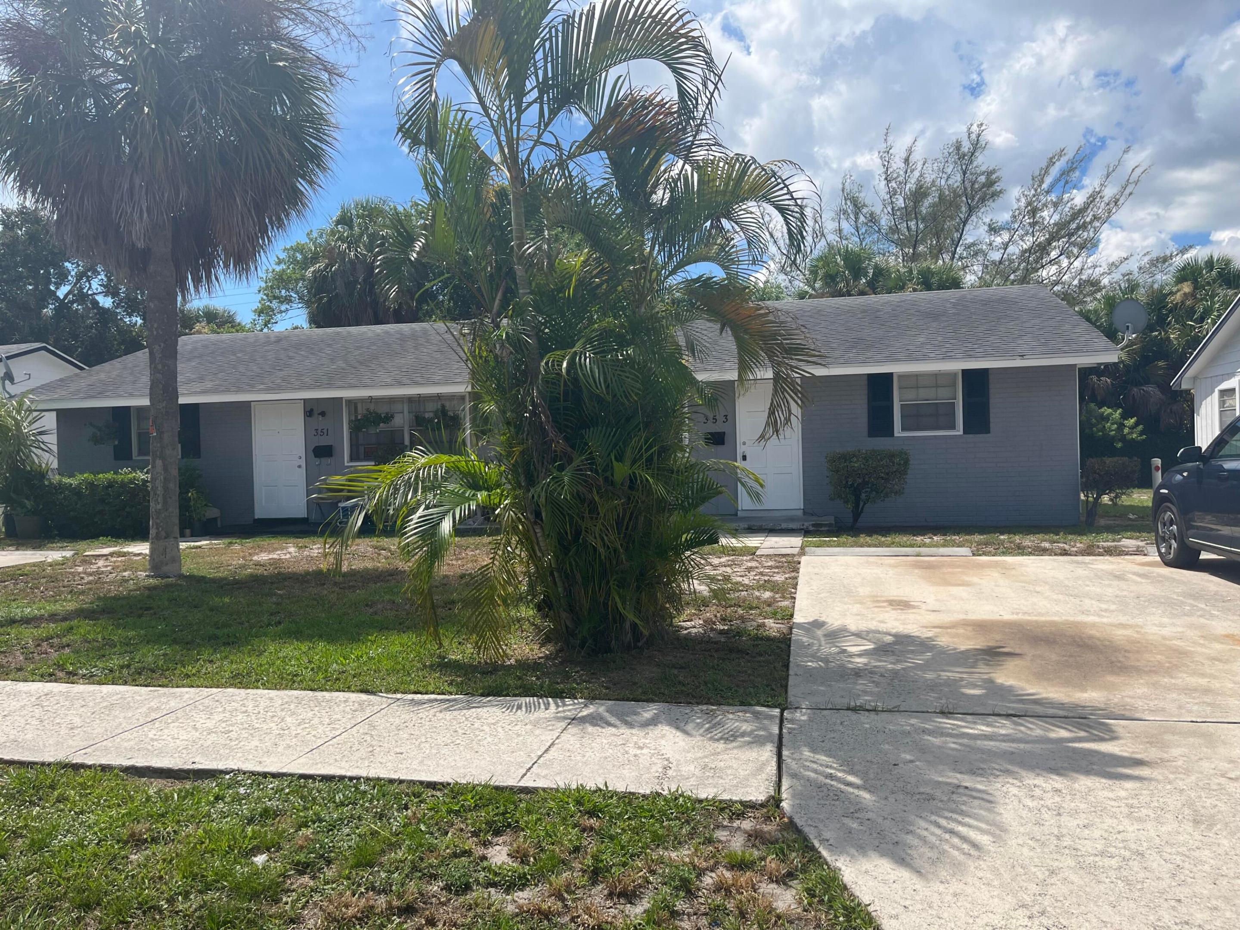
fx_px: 931
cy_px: 465
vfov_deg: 53.1
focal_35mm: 26
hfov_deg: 67.3
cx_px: 620
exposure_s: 1/4149
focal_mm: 5.1
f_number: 1.6
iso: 50
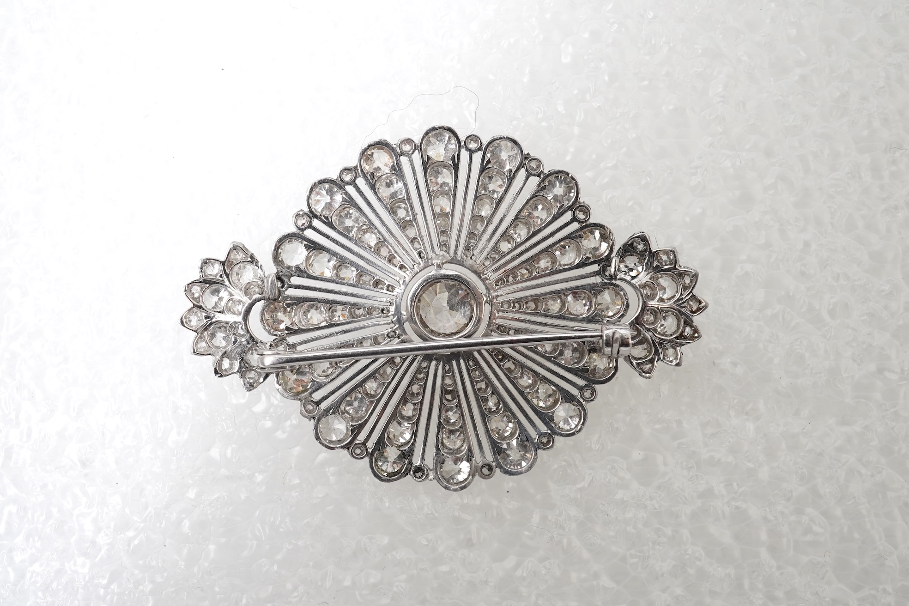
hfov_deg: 43.6
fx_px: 1136
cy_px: 303
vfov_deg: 29.9
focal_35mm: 45
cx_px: 454
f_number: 20
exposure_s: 1/125
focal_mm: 30
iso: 640
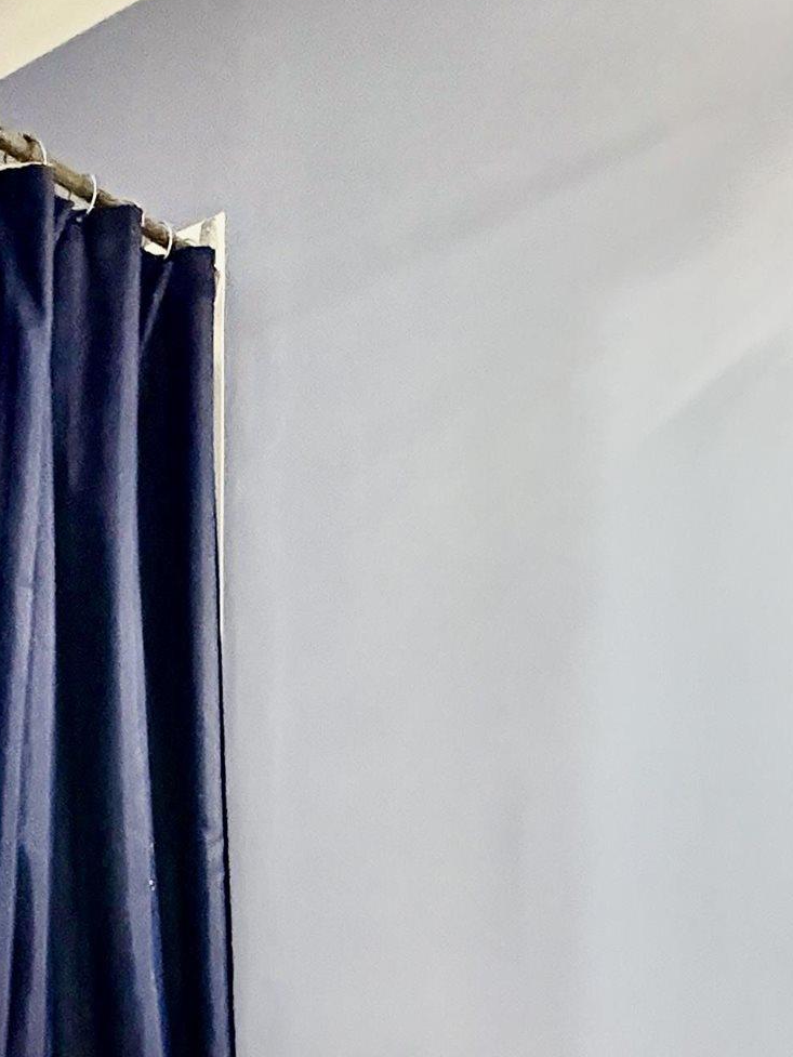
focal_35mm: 44
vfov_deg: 39.8
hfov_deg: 31.6
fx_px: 1344
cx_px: 103
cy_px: 953
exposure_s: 1/30
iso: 1250
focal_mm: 2.22
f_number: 2.2
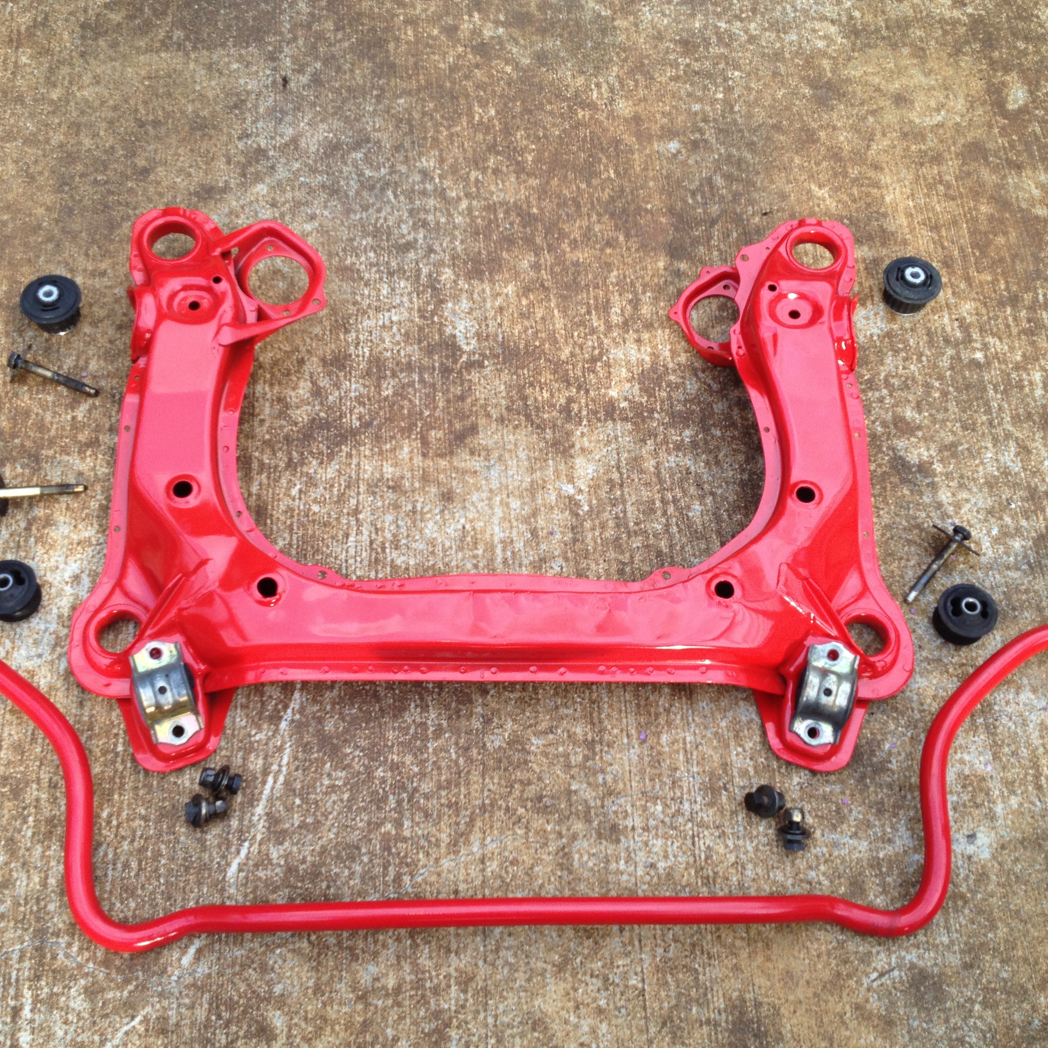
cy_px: 528
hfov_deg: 39.2
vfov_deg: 39.2
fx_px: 1473
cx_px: 496
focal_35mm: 43
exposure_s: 1/141
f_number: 2.4
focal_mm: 4.28
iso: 50
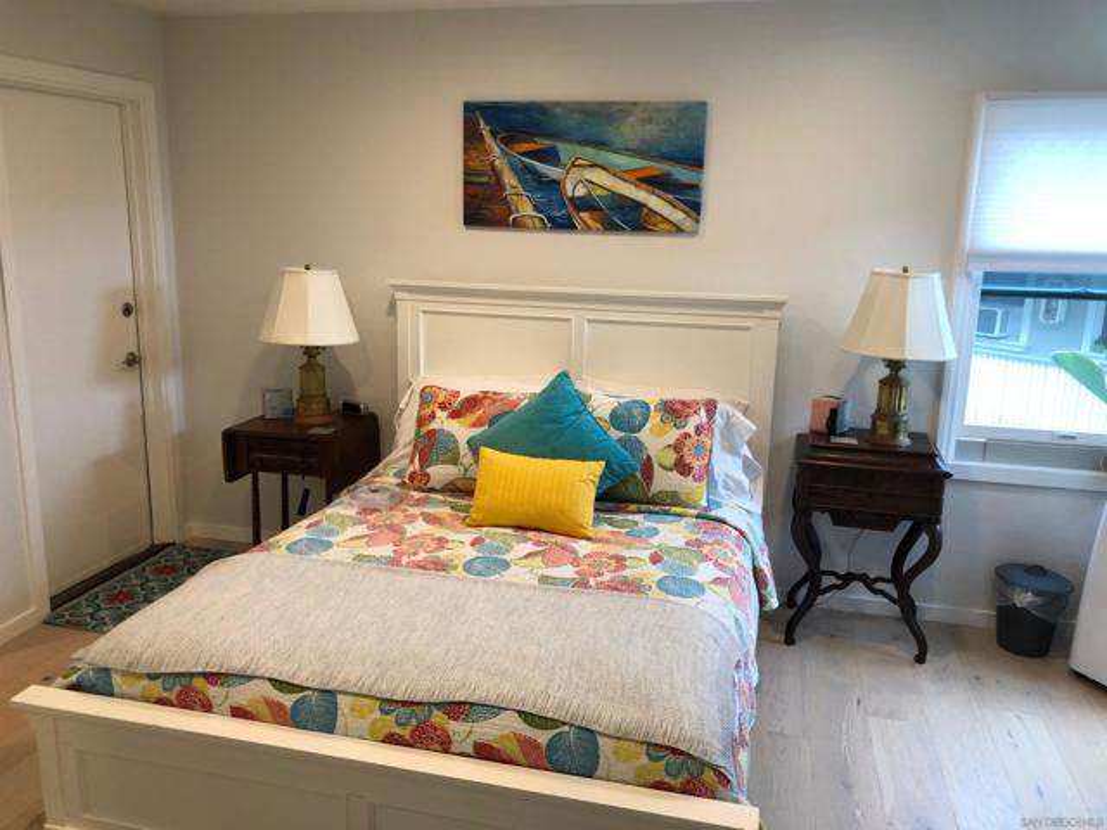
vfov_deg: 49.7
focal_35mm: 28
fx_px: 895
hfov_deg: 63.4
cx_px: 554
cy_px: 415
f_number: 1.8
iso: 32
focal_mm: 3.99
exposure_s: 1/24
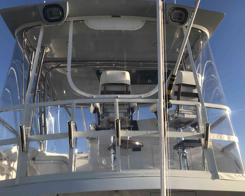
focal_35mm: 30
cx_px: 120
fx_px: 218
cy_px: 99
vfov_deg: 48.5
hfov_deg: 58.8
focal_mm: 3.99
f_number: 1.8
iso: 20
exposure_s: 1/1597
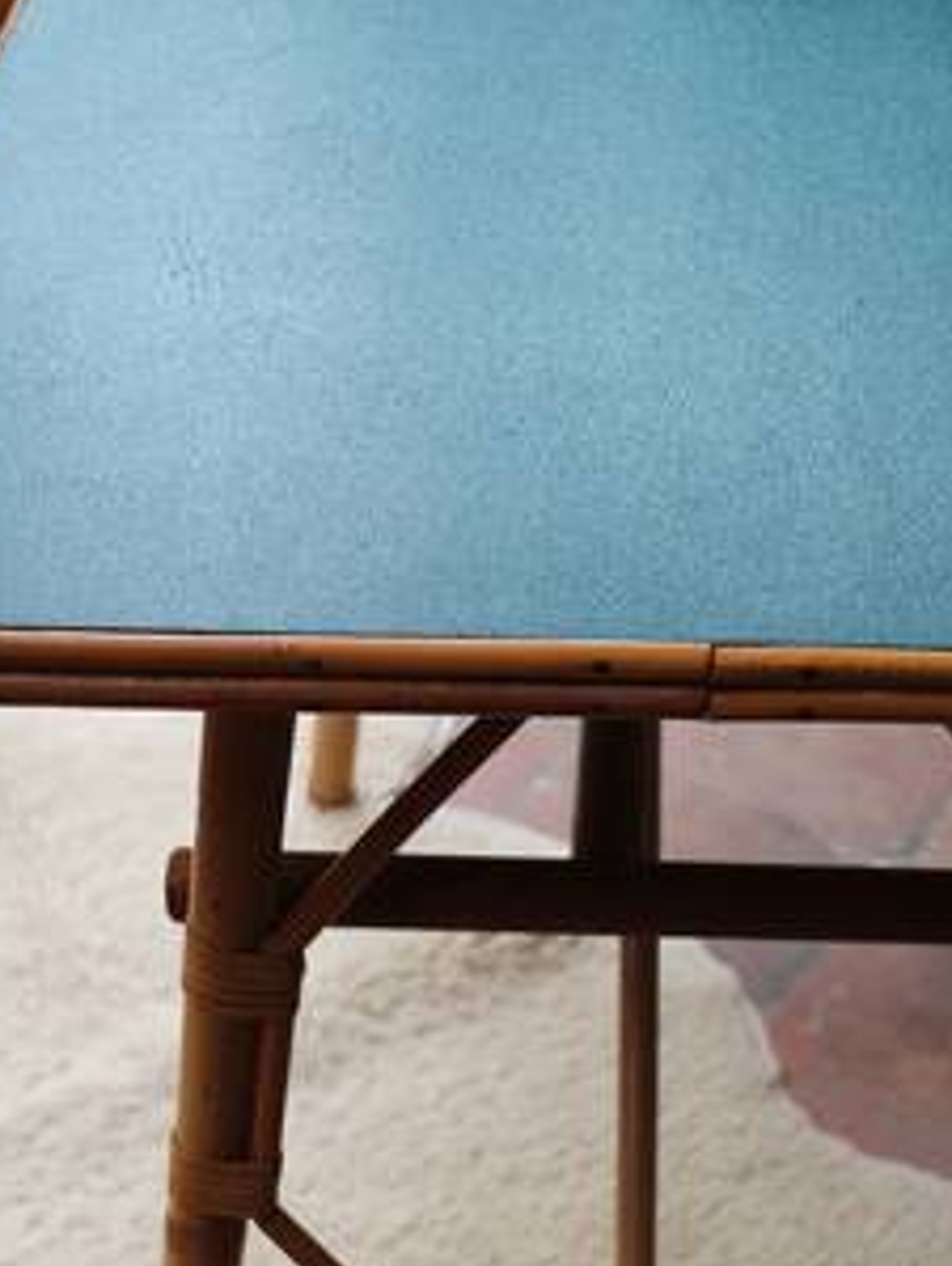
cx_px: 762
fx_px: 2708
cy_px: 881
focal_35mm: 74
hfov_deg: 19.7
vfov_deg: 26.1
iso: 200
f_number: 3.5
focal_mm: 20
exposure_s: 1/80
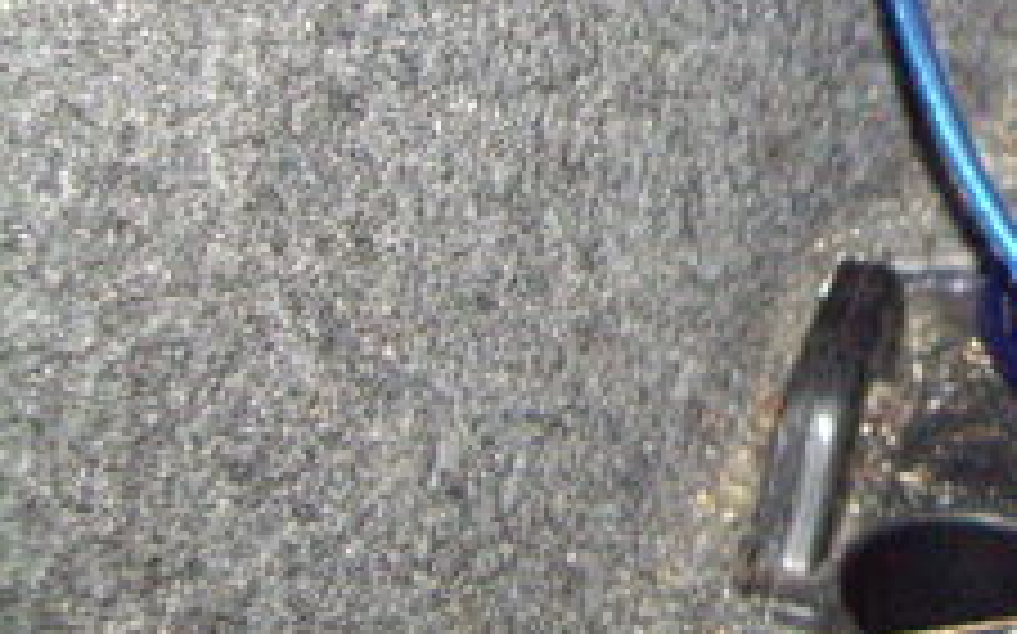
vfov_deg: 11.3
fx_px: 3158
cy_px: -130
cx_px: 1436
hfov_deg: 16.9
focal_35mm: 114
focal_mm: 6.2
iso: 400
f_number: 2.7
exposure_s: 1/40
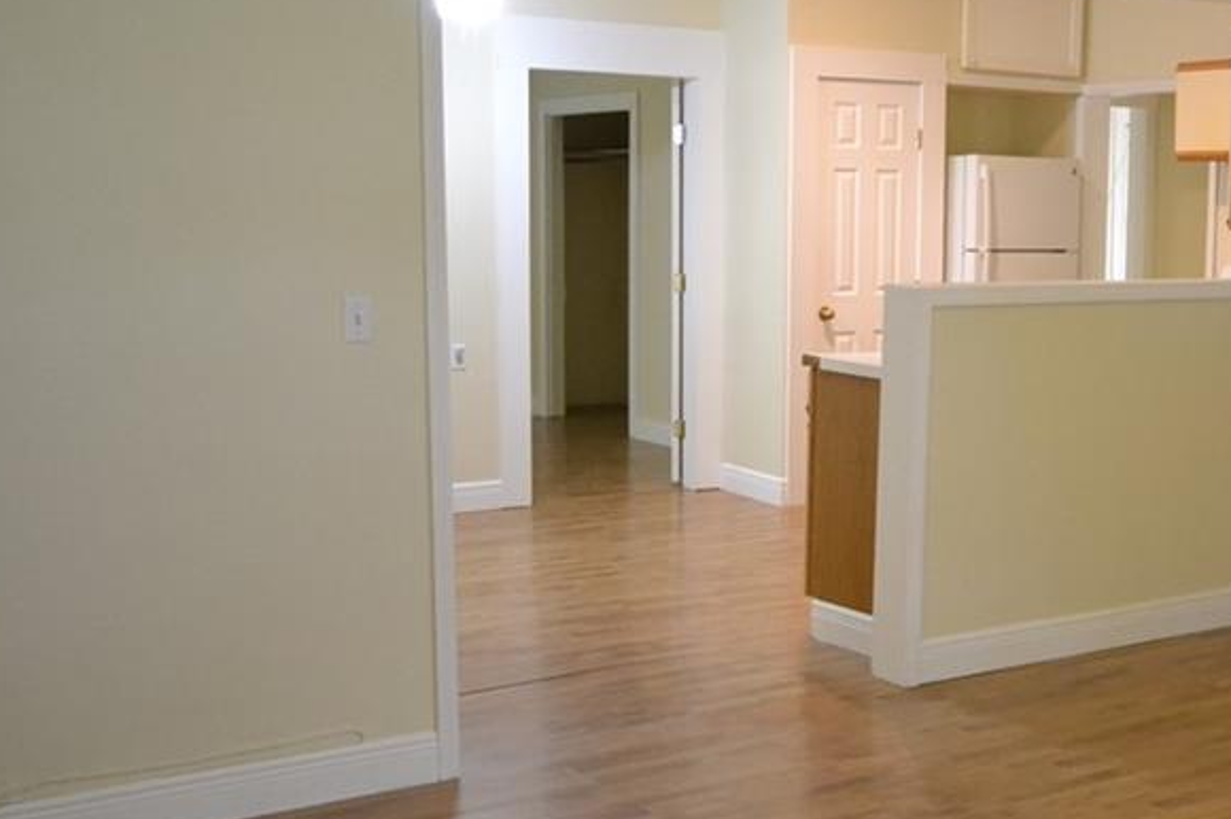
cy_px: 403
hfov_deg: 36.7
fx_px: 1811
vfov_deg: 25.5
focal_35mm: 53
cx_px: 923
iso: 3200
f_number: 5.6
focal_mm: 20
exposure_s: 1/50
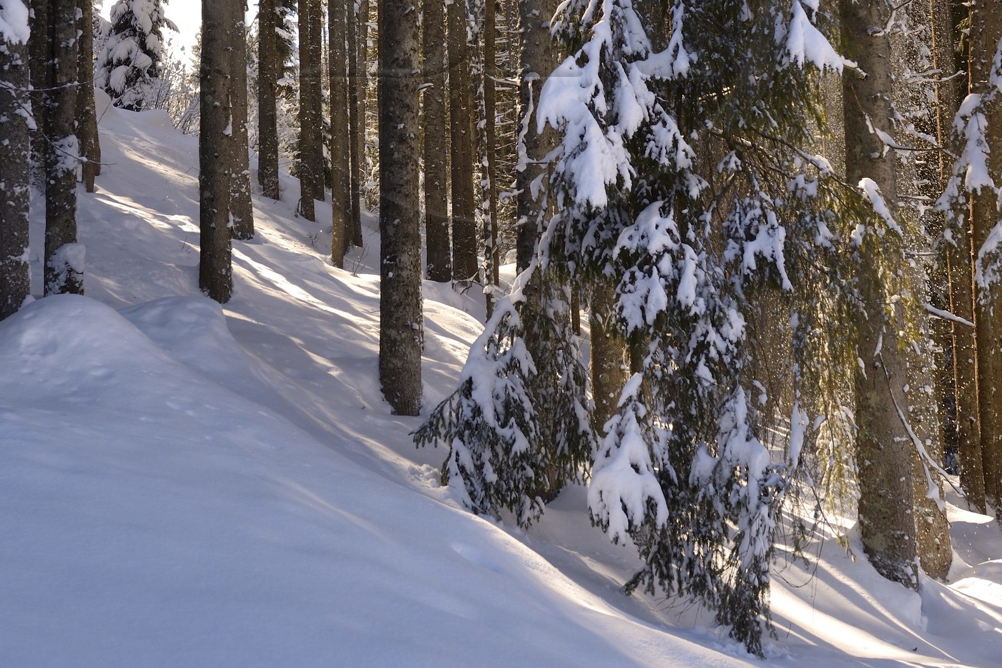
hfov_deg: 31.4
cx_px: 500
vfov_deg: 20.4
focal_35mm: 64
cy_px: -39
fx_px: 1781
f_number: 7.1
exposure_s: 1/400
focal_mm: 42
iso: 200
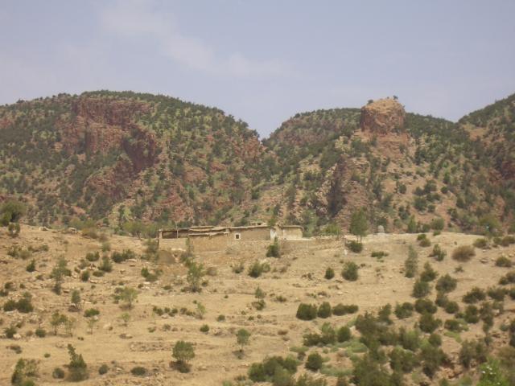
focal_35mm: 105
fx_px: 1562
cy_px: 193
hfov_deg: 18.7
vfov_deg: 14.1
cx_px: 258
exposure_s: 1/400
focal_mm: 17.4
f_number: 4.8
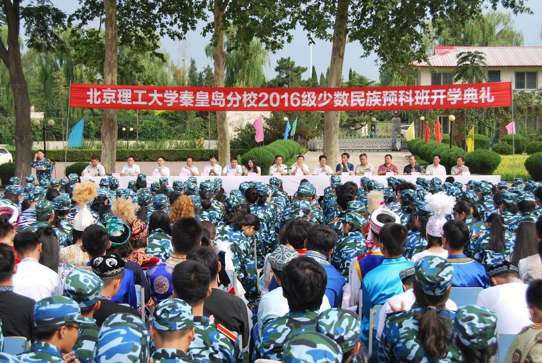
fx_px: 859
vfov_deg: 23.9
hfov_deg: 35.0
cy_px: 182
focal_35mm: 57
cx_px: 271
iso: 100
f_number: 7.1
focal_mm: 38
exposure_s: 1/200
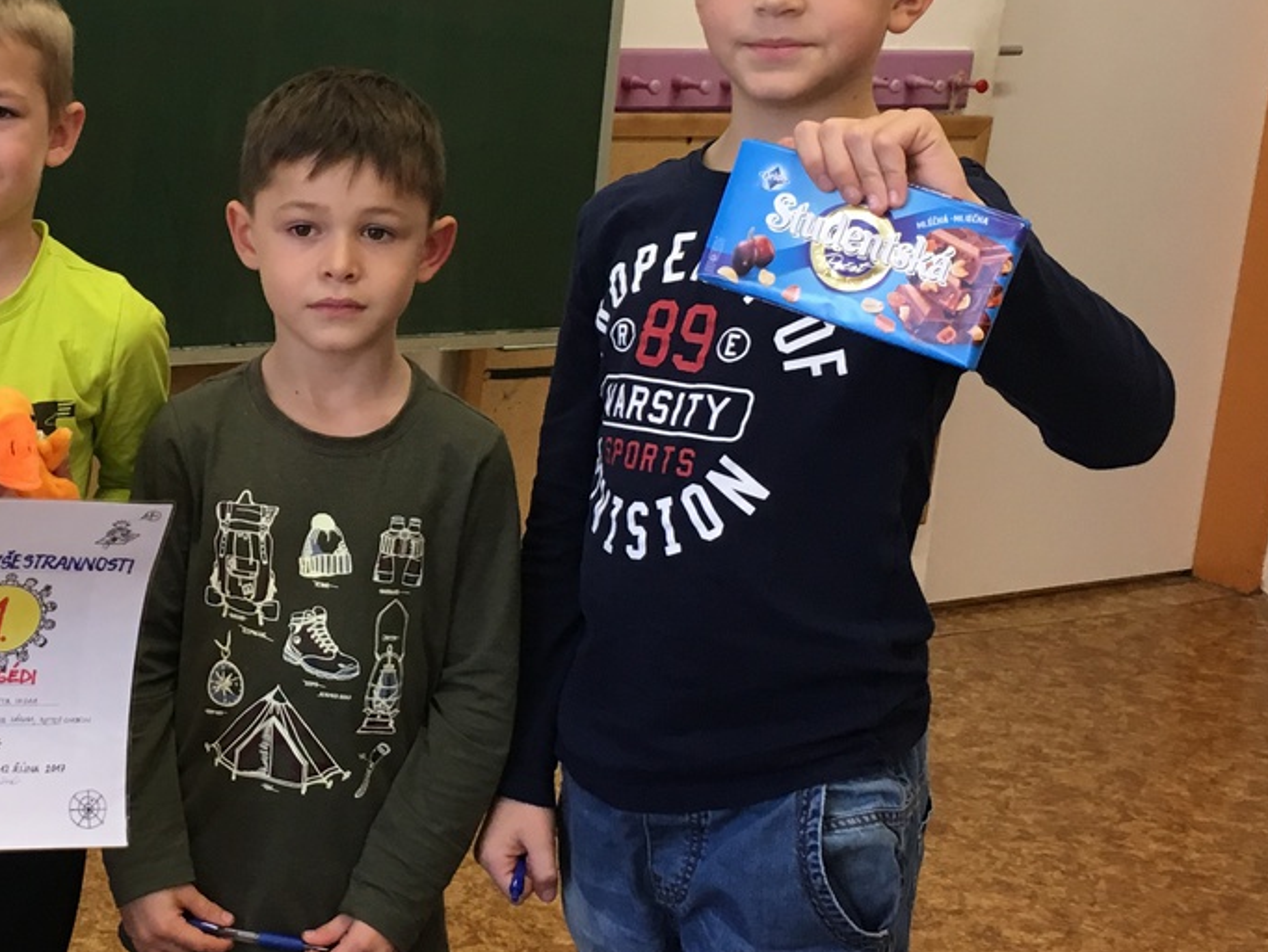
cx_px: 177
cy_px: 370
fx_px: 2492
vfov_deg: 21.6
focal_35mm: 68
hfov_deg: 27.7
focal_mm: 4.15
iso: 50
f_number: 2.2
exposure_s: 1/33
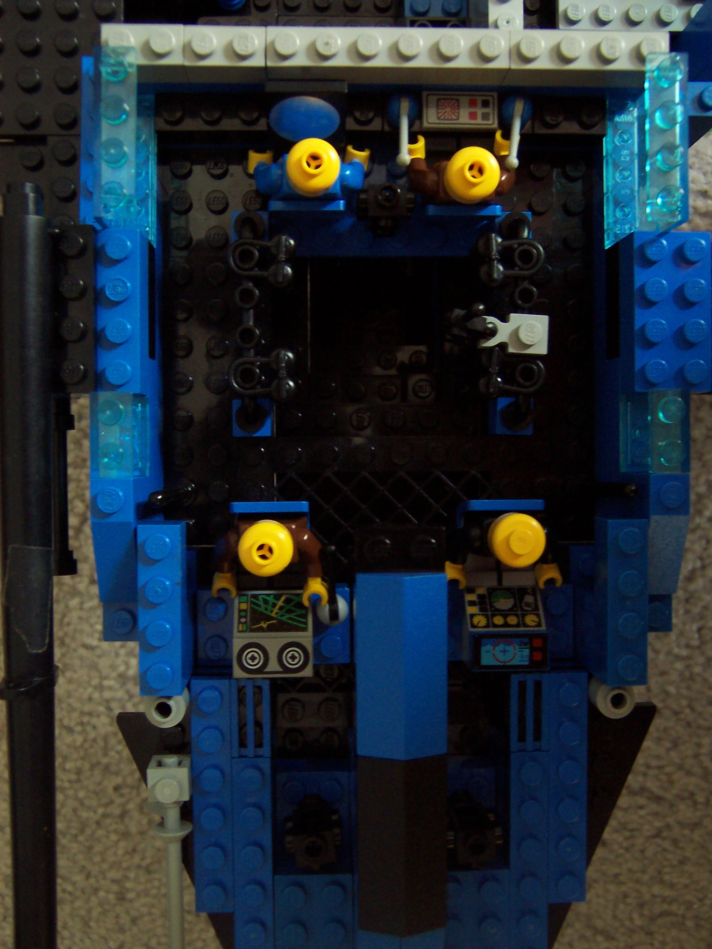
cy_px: 474
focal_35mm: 36
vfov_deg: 51.4
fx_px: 987
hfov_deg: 39.7
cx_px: 356
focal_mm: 5.6
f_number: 2.8
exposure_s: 1/8
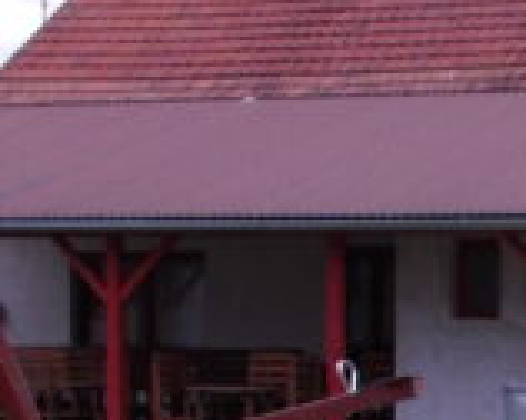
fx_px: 2146
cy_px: 523
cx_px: 852
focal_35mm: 138
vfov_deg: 10.9
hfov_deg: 13.0
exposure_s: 1/400
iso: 80
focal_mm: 4.1
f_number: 3.3
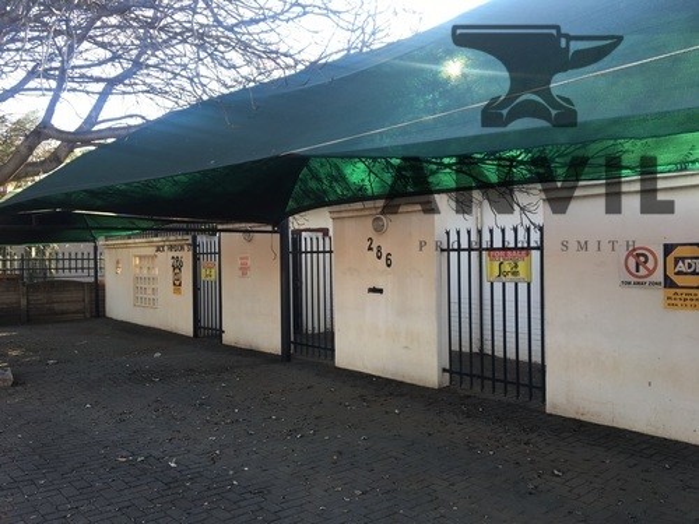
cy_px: 262
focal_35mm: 29
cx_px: 350
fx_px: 586
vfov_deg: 48.2
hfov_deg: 61.7
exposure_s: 1/108
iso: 25
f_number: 2.2
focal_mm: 4.15
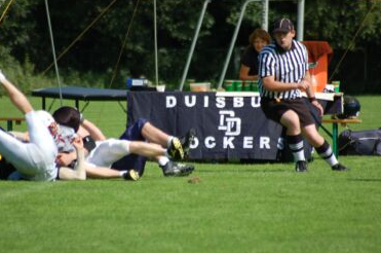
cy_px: 150
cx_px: 185
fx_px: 5800
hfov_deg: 3.8
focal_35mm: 549
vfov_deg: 2.5
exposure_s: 1/1000
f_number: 5.6
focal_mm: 300
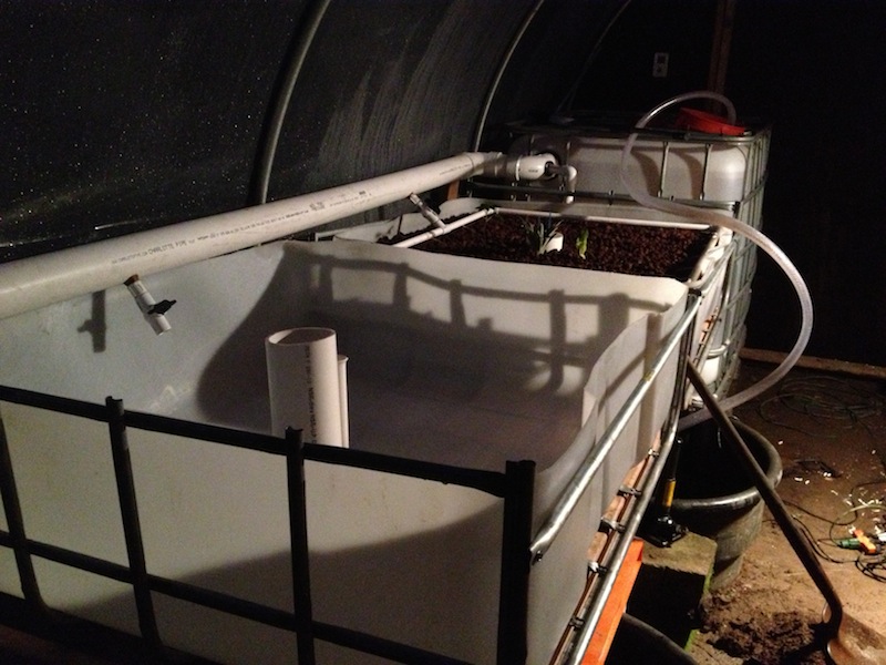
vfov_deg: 40.7
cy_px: 332
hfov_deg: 52.6
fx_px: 896
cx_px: 443
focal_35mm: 35
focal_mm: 4.28
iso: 800
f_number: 2.4
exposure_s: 1/15
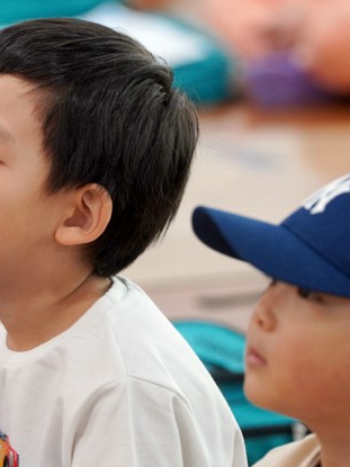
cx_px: -47
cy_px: 248
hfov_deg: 3.6
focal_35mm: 417
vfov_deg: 4.8
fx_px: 5625
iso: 2000
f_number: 4
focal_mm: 200
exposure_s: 1/250
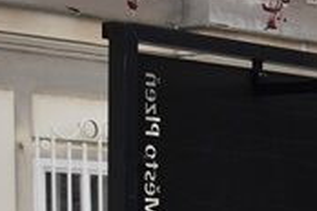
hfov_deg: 8.5
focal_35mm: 212
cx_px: 853
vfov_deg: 6.3
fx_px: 1867
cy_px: 407
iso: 100
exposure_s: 1/160
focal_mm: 24
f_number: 6.3
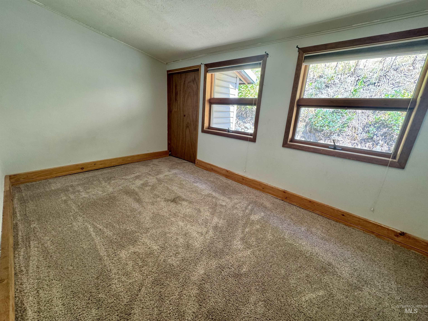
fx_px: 173
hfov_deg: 102.1
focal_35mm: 14
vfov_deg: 85.7
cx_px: 214
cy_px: 160
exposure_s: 1/60
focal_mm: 2.22
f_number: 2.2
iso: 200
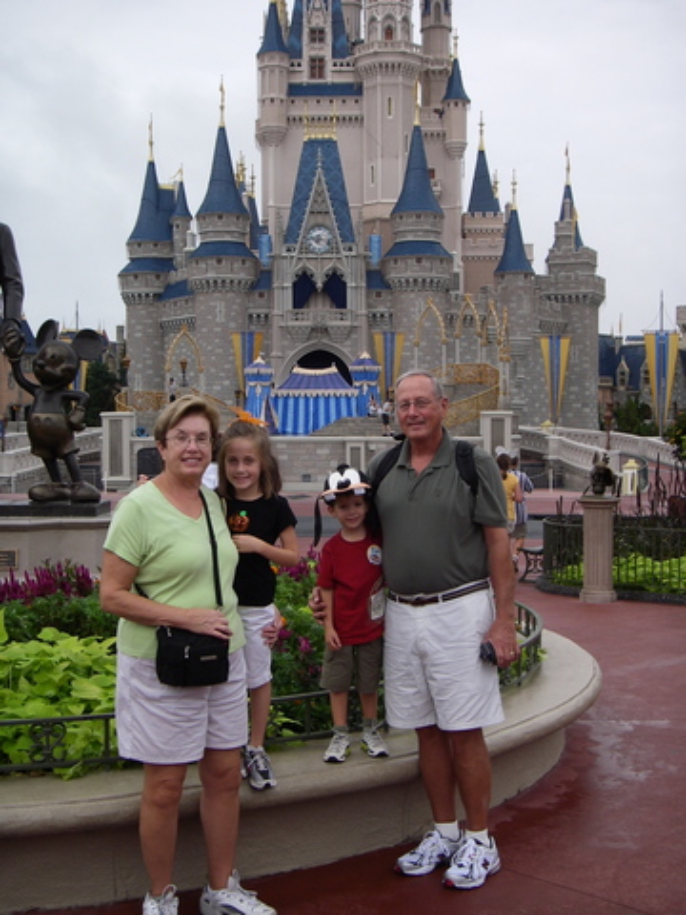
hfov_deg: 29.7
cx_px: 343
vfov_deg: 38.9
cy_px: 458
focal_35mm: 49
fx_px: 1295
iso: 80
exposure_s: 1/200
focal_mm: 8.1
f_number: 3.5
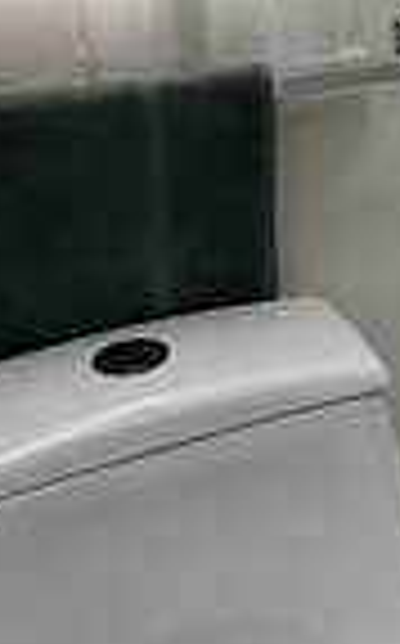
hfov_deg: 12.8
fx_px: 1452
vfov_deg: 24.4
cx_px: 899
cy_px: 86
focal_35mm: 83
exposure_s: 1/173
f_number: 2.2
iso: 64
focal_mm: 2.22
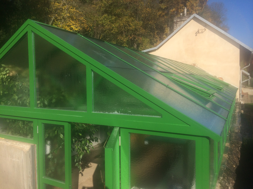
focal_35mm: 30
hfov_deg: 60.0
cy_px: 94
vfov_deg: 46.8
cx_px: 126
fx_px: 219
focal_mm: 4.12
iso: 40
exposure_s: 1/2283
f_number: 2.2
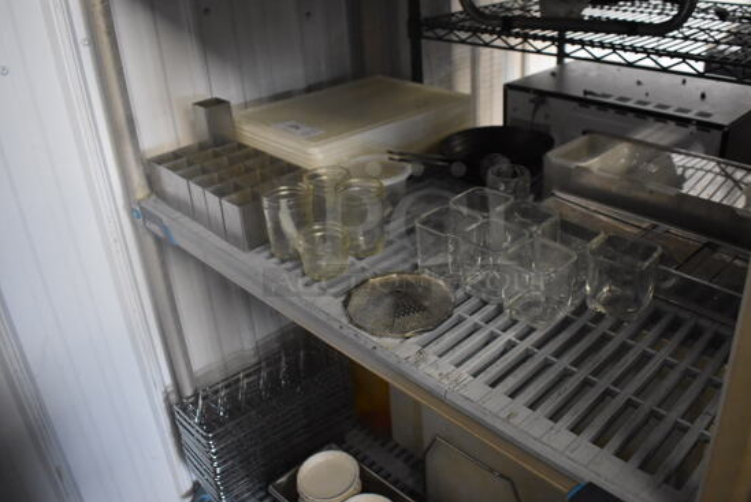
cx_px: 416
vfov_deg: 43.6
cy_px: 224
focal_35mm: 30
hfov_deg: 61.7
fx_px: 626
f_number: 3.5
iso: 3600
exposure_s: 1/125
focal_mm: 18
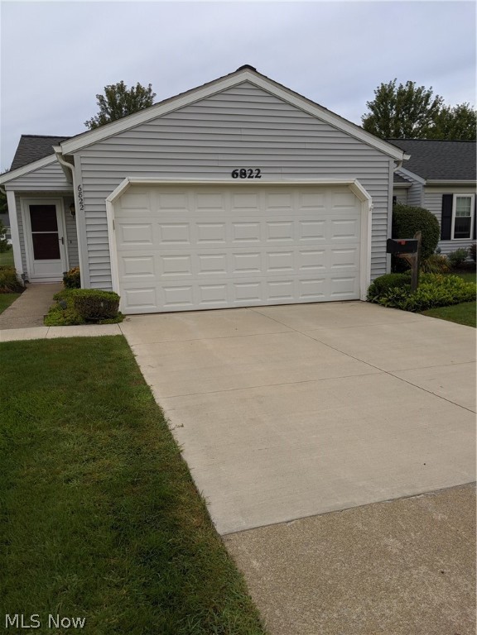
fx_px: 496
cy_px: 318
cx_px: 238
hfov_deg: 51.4
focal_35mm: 27
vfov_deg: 65.3
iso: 65
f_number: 1.8
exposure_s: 1/345
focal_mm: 4.44
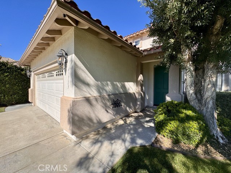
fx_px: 93
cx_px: 116
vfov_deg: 85.7
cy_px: 86
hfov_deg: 102.1
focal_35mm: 14
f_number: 2.2
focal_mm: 2.22
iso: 50
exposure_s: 1/1094
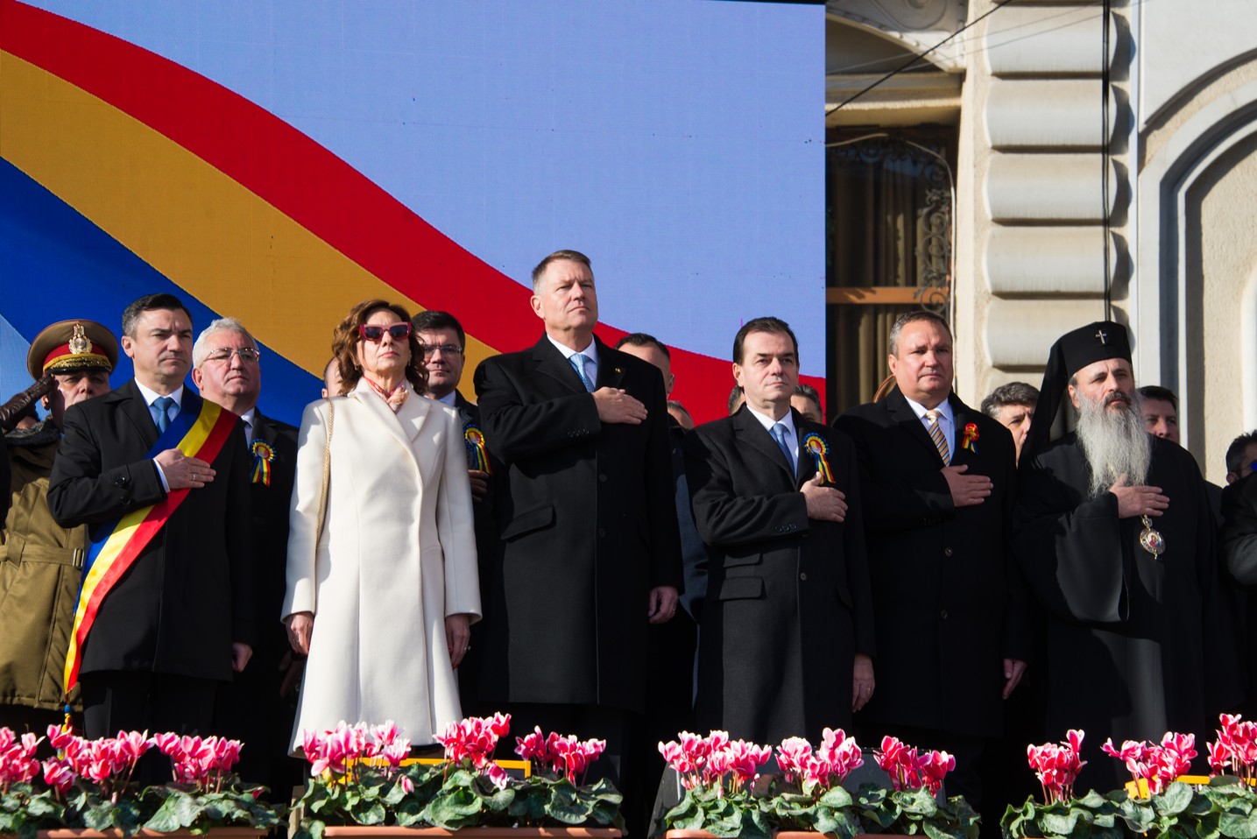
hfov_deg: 18.3
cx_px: 628
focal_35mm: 112
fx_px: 3912
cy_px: 420
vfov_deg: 12.2
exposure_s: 1/100
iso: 125
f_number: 8
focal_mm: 112
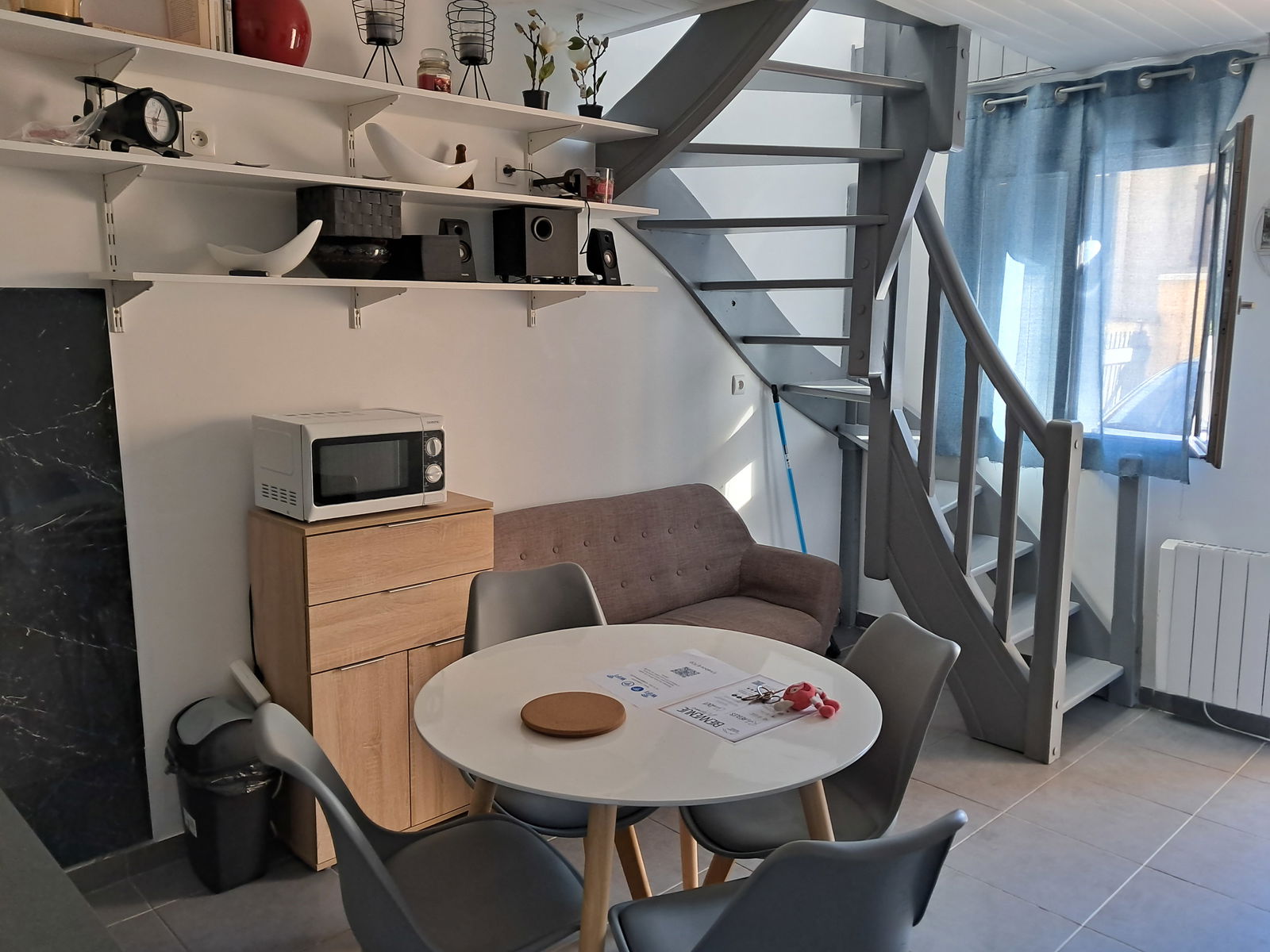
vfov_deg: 51.4
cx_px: 635
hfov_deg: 65.3
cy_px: 476
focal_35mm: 27
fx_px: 991
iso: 160
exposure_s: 1/50
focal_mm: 4
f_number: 1.8
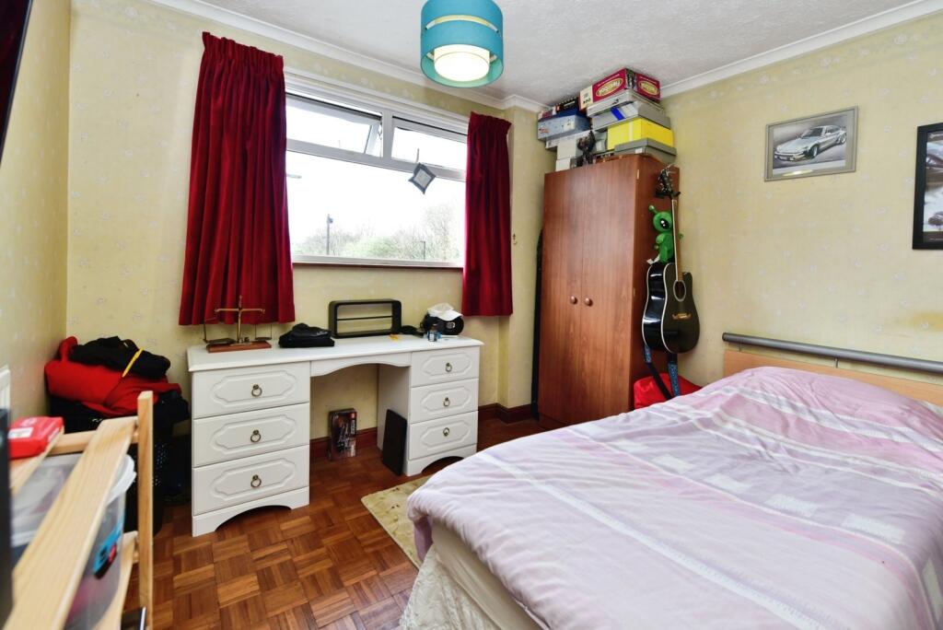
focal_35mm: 14
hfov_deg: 104.2
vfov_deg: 81.3
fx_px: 367
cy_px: 315
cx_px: 472
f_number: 4.8
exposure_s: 1/125
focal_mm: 14
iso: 400
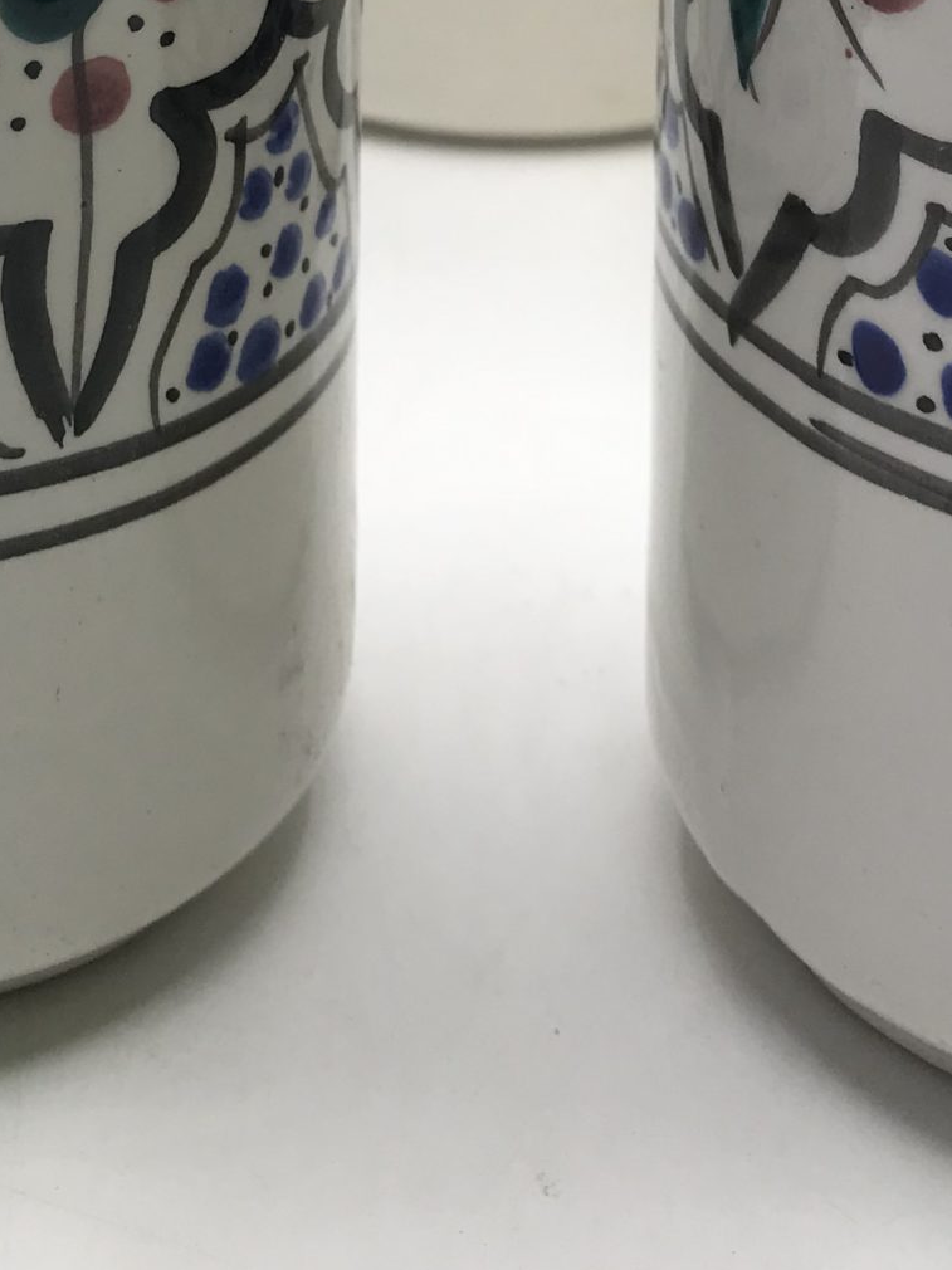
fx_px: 2605
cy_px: -253
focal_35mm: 71
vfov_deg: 24.8
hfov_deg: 20.7
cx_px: 419
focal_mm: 3.99
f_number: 1.8
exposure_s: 1/570
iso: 20
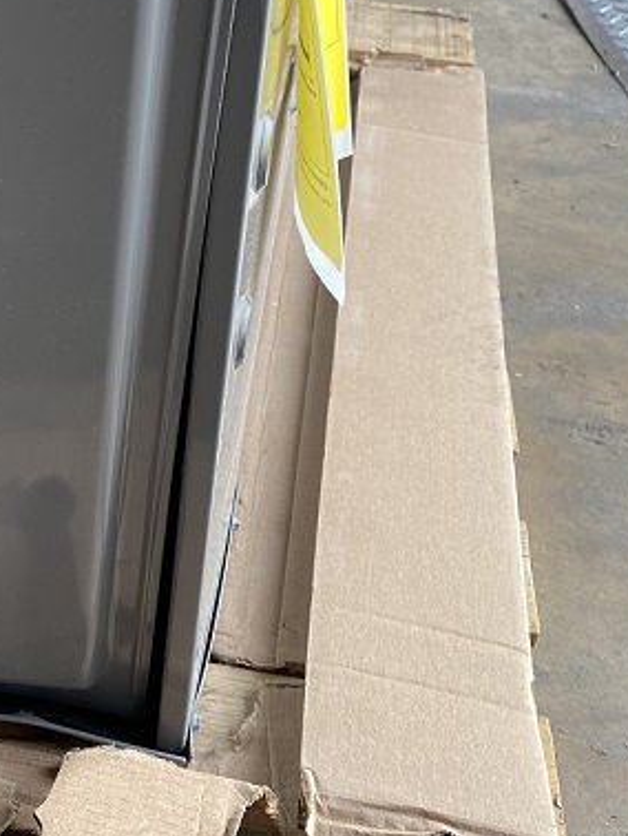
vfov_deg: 34.8
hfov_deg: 25.6
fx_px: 1329
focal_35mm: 55
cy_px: 355
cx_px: 46
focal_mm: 4.25
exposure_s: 1/121
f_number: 1.8
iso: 64
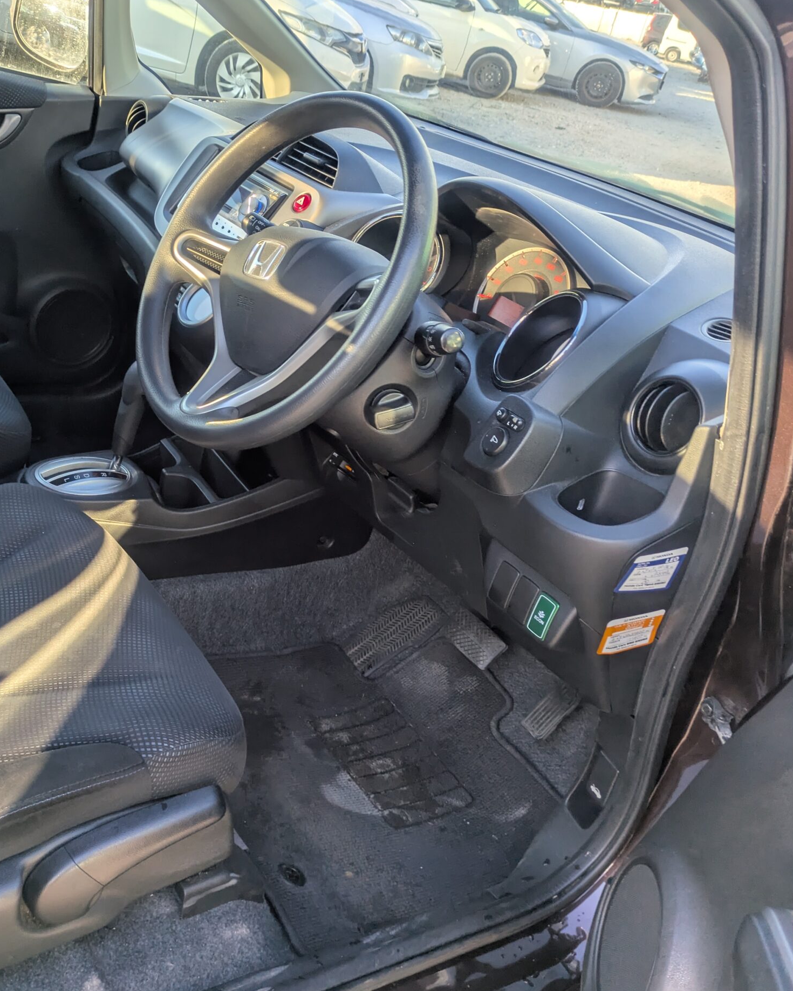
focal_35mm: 34
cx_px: 265
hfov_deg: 42.8
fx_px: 998
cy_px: 487
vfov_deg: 52.8
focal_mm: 5.43
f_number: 1.89
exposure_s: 1/244
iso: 48
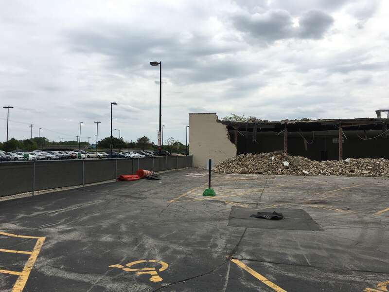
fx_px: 326
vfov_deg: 48.2
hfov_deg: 61.7
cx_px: 194
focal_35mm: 29
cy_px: 146
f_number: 2.2
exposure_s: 1/1972
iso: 25
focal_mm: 4.15
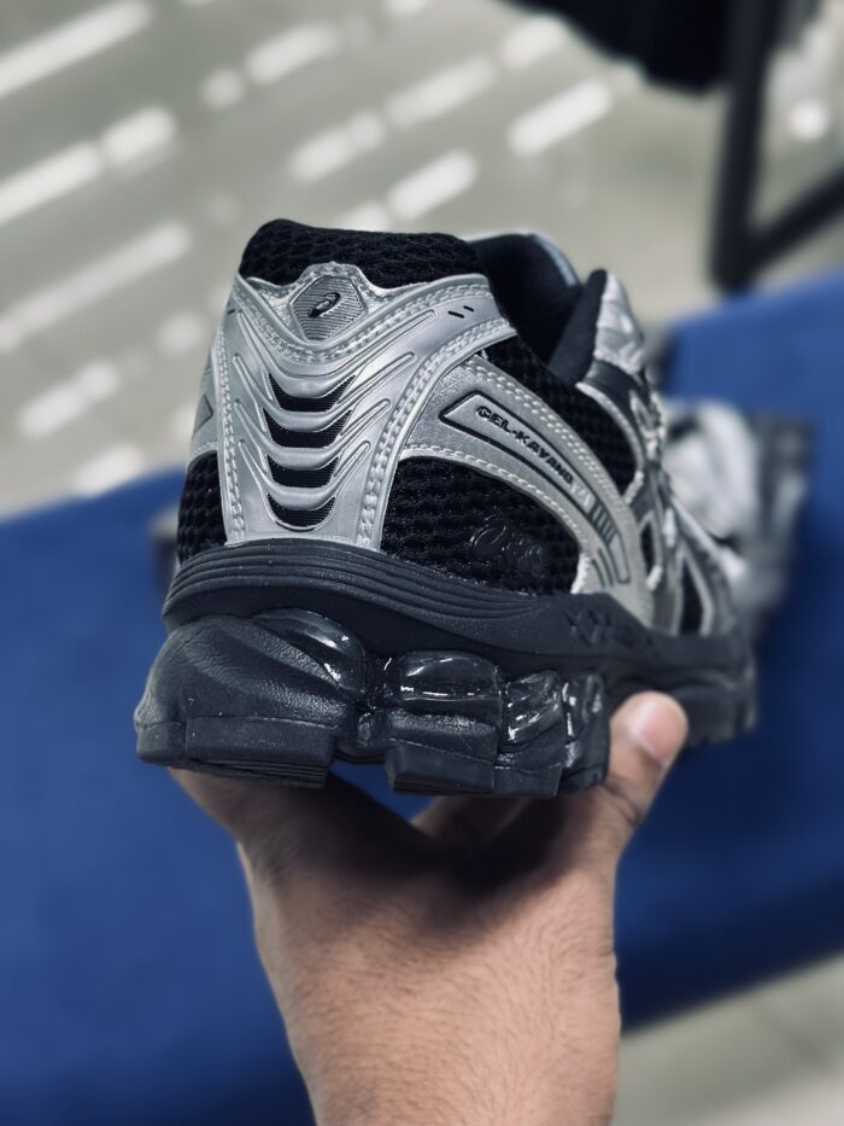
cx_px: 422
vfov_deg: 39.7
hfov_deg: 30.3
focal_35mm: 48
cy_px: 563
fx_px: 1560
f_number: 1.78
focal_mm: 6.86
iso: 80
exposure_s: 1/100
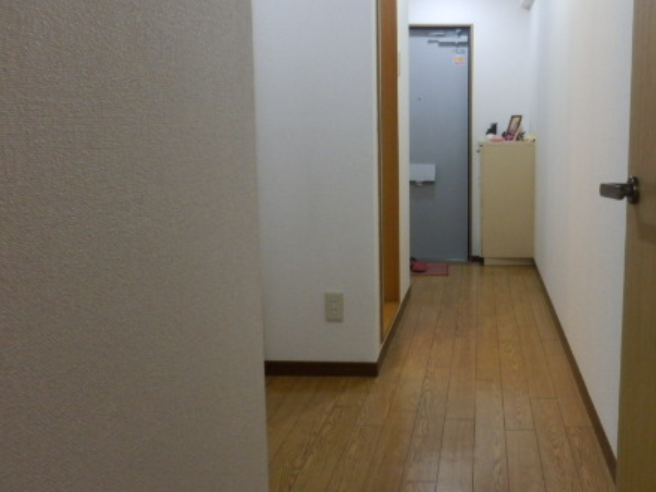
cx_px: 466
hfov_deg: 51.1
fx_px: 663
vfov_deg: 40.6
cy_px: 211
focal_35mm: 35
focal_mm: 4.2
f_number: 3
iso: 400
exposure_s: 1/30
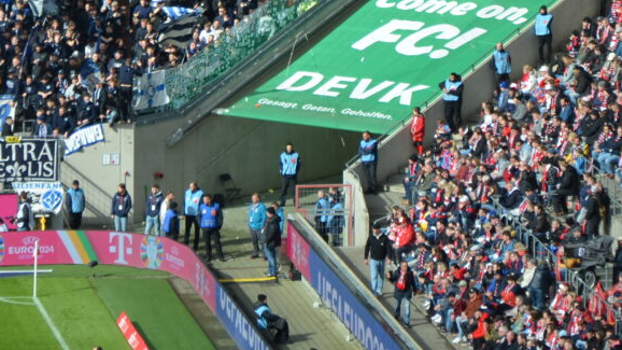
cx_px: 218
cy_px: -182
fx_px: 6448
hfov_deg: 5.5
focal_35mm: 391
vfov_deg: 3.1
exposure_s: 1/500
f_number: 5.6
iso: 200
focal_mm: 90
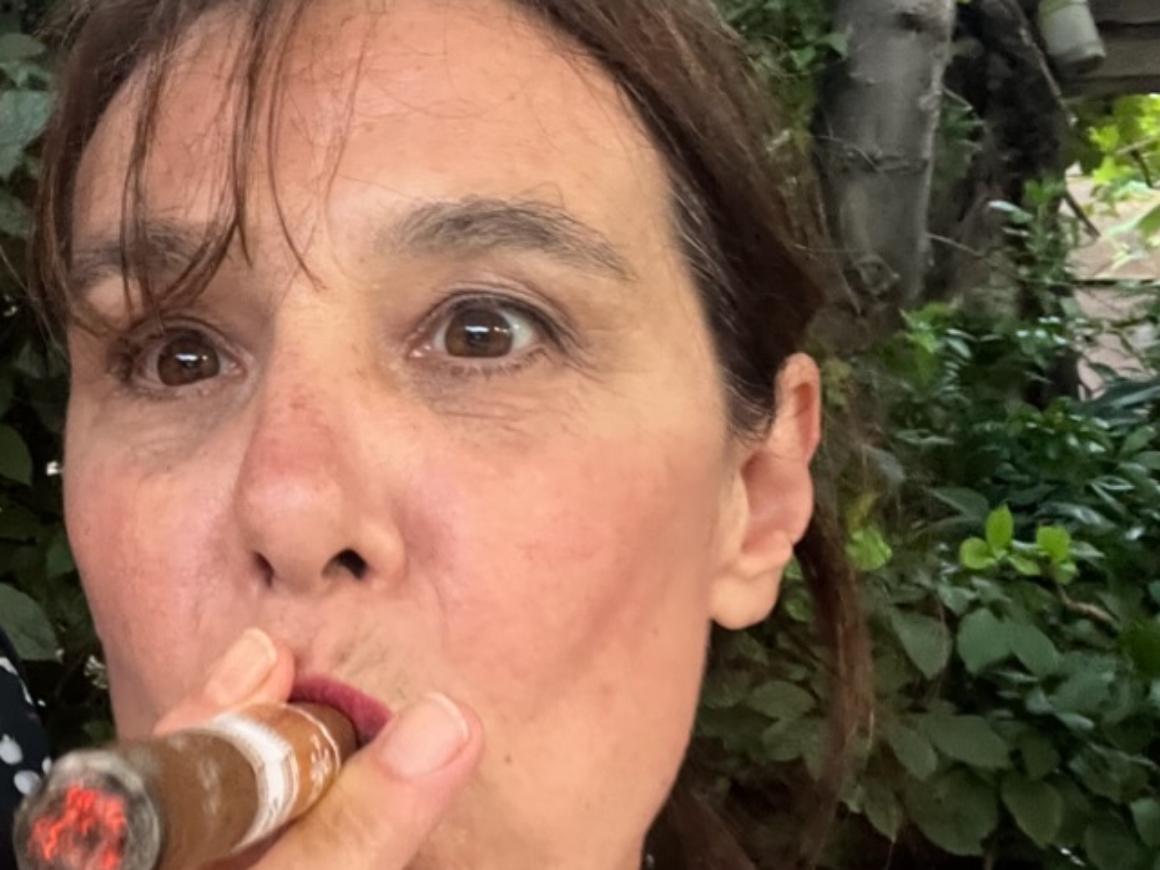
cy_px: 397
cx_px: 167
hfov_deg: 39.0
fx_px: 1541
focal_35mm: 46
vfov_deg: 31.5
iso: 400
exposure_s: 1/17
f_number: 2.2
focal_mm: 2.71
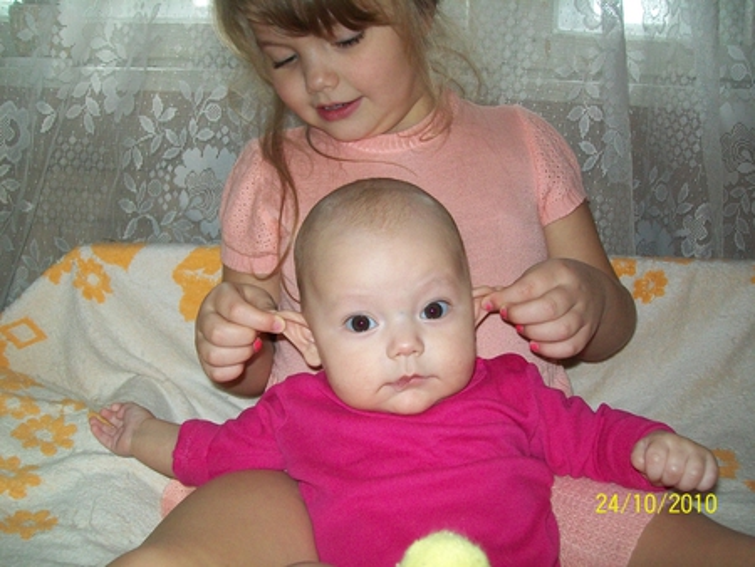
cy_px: 284
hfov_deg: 51.3
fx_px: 786
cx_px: 378
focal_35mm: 36
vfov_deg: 39.7
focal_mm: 6
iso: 160
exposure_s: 1/60
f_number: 2.7
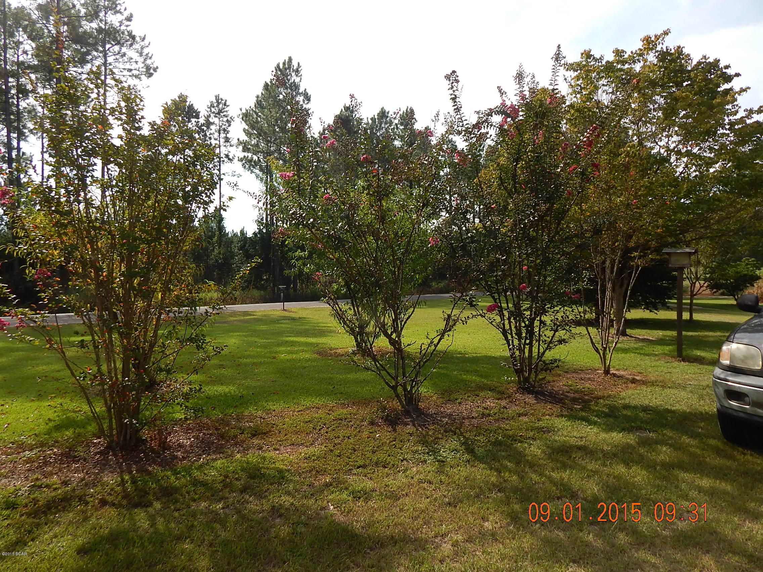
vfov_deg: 58.9
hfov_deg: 73.9
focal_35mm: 23
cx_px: 382
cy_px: 286
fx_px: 507
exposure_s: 1/1000
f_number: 3
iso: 125
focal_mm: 4
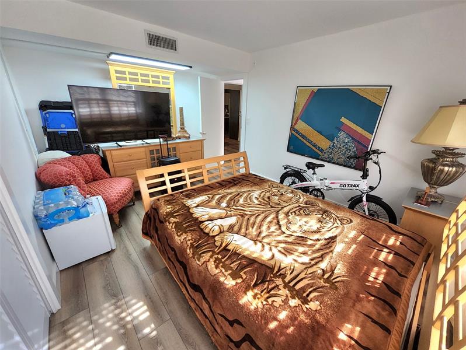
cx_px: 233
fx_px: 175
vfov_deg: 90.0
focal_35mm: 13
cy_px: 175
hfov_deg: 106.1
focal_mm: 1.13
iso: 200
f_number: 2.2
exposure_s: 1/60.2
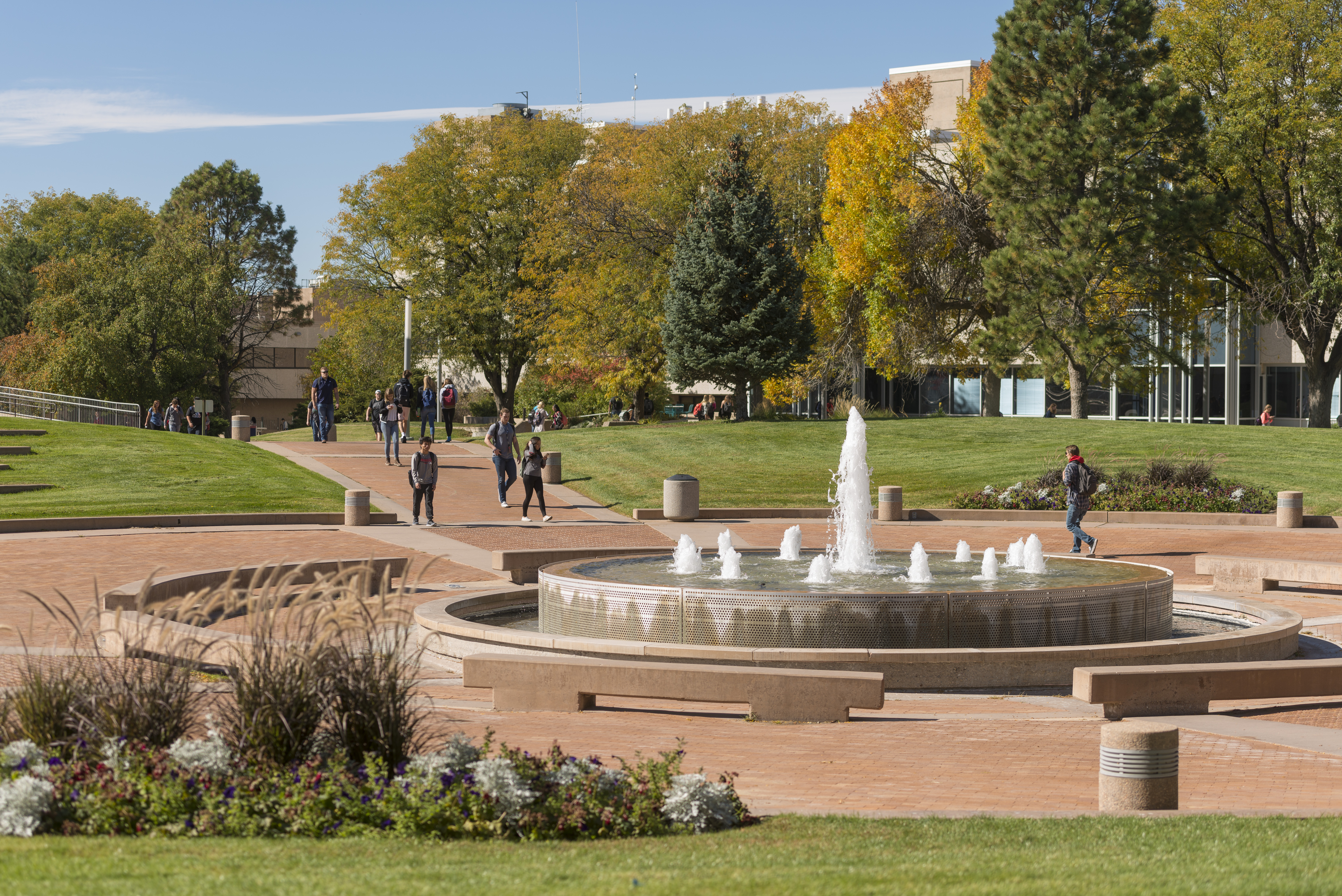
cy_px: 448
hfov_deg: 28.8
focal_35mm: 70
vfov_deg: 19.5
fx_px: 2610
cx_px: 671
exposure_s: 1/800
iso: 50
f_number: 3.2
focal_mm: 70
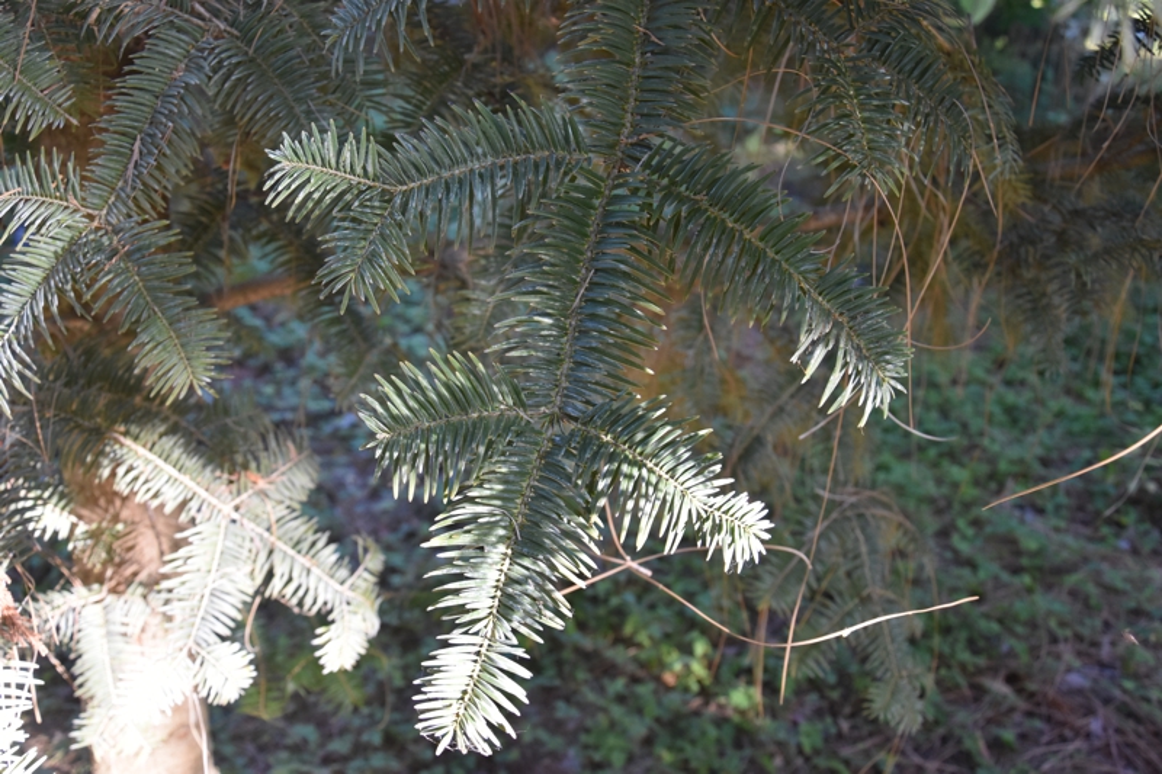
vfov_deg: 36.9
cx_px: 581
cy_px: 387
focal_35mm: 36
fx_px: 1162
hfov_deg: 53.1
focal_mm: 24
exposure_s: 1/100
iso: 800
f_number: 5
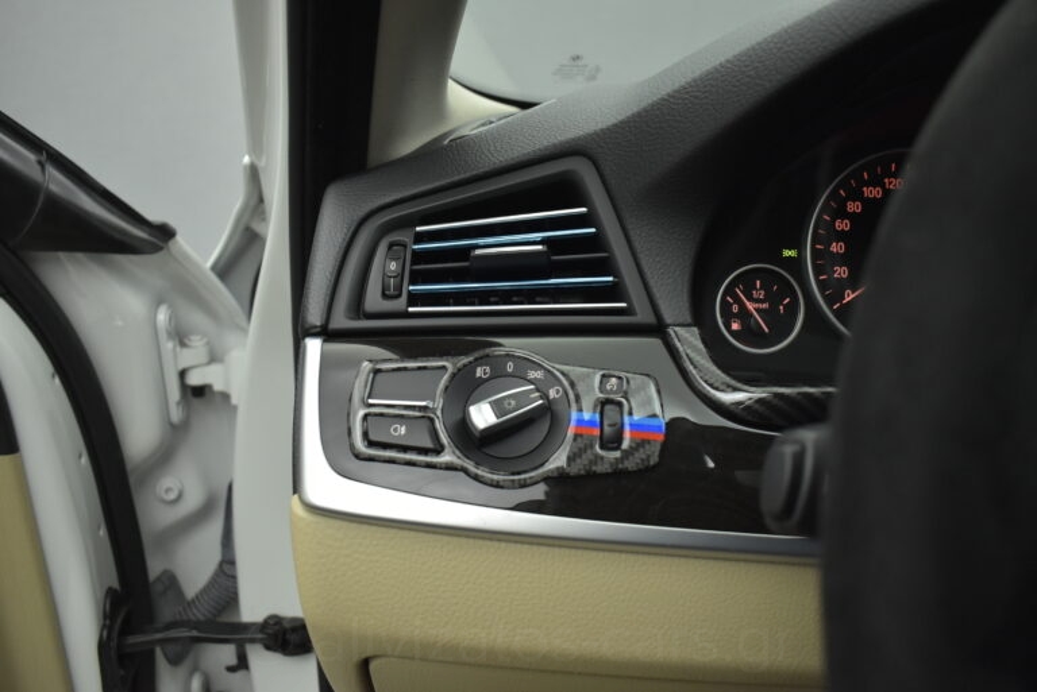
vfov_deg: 43.7
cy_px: 346
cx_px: 518
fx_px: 865
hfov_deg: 61.9
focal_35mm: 30
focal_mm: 20
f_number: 3.8
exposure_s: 1/125
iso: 1600
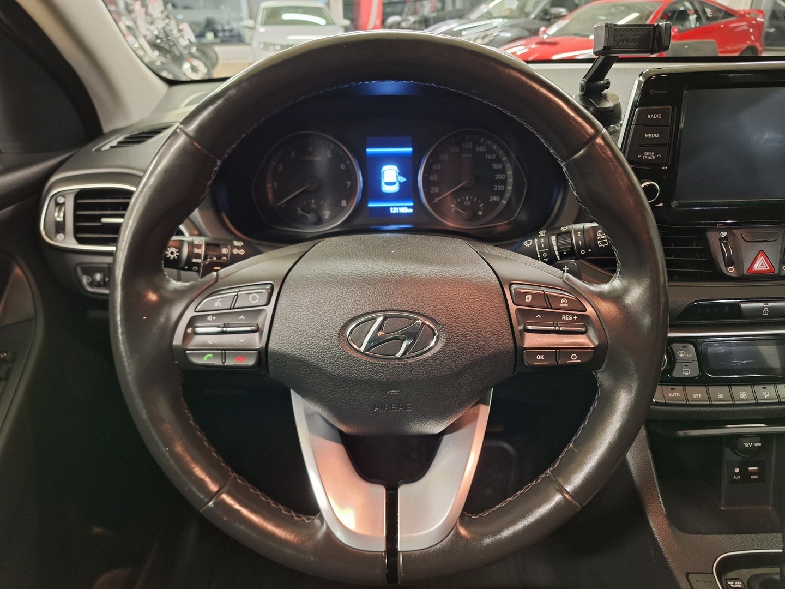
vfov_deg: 58.9
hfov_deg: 73.9
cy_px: 294
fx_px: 522
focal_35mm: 23
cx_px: 392
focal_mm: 5.54
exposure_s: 1/20
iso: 640
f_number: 1.8
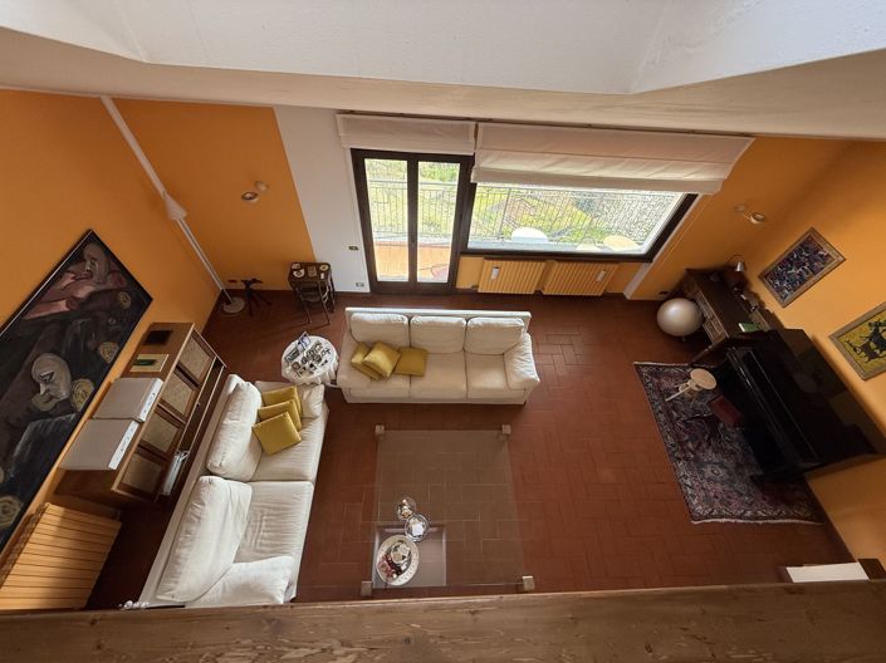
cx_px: 443
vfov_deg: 85.6
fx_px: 358
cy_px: 332
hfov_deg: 102.1
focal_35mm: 14
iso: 100
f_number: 2.2
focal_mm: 2.22
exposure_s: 1/99
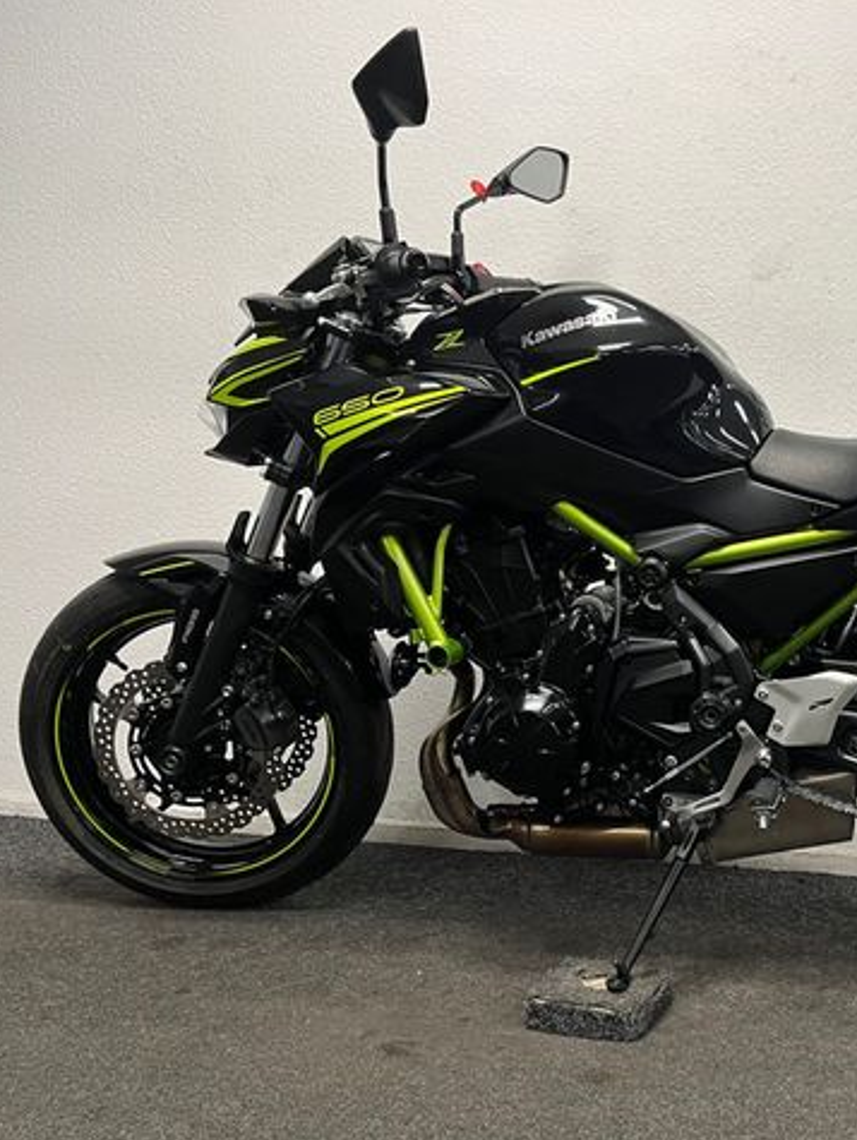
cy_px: 569
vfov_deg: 52.6
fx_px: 1154
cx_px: 713
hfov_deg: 38.8
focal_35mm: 35
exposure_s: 1/50
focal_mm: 5.1
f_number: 1.6
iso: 80
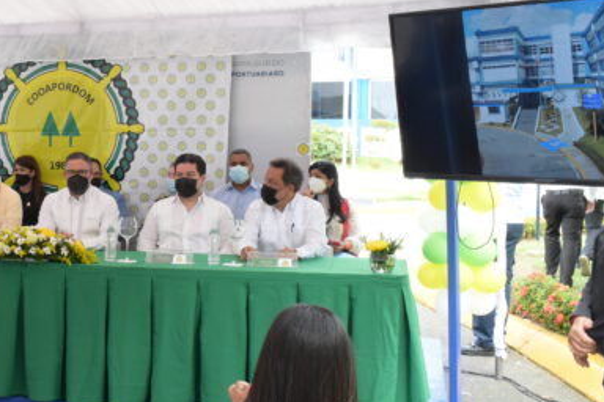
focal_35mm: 54
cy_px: 170
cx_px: 6
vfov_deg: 25.0
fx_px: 906
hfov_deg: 33.8
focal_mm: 18
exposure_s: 1/125
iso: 1250
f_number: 7.1
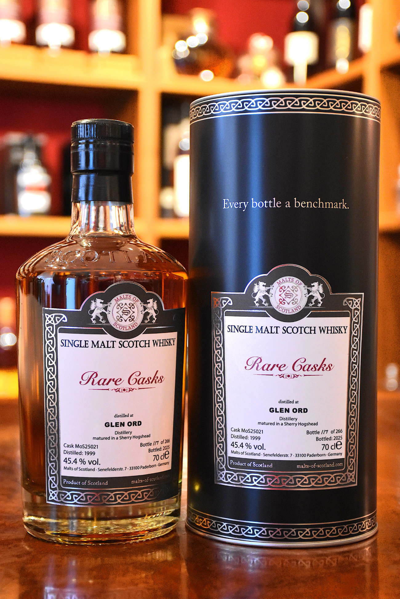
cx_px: 200
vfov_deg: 29.9
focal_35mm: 68
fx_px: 1125
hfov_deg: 20.2
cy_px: 300
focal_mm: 45
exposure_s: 1/50
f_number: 4.5
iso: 3200
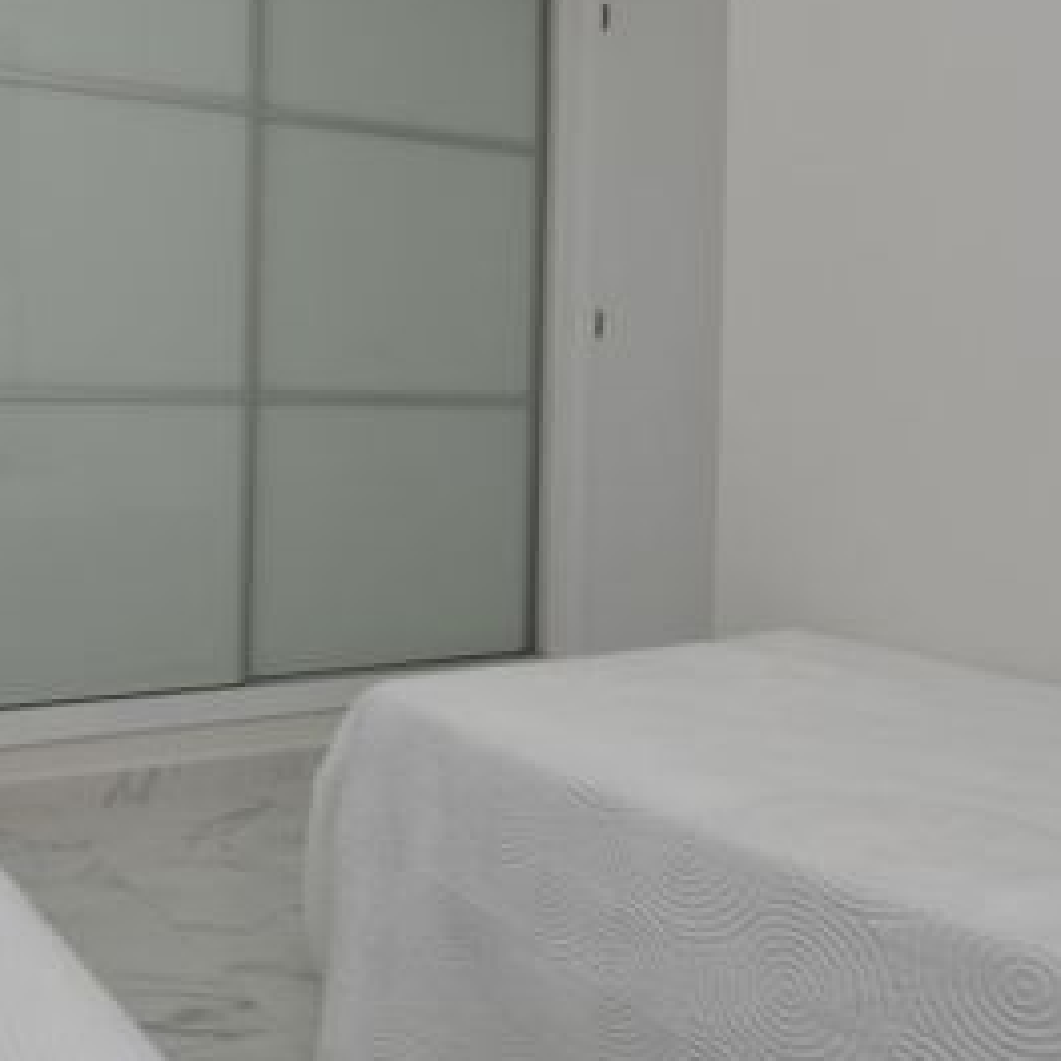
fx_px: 1179
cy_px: 402
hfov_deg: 45.5
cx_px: 183
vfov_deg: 48.0
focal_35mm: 34
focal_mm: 10
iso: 200
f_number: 7.1
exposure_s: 1/250
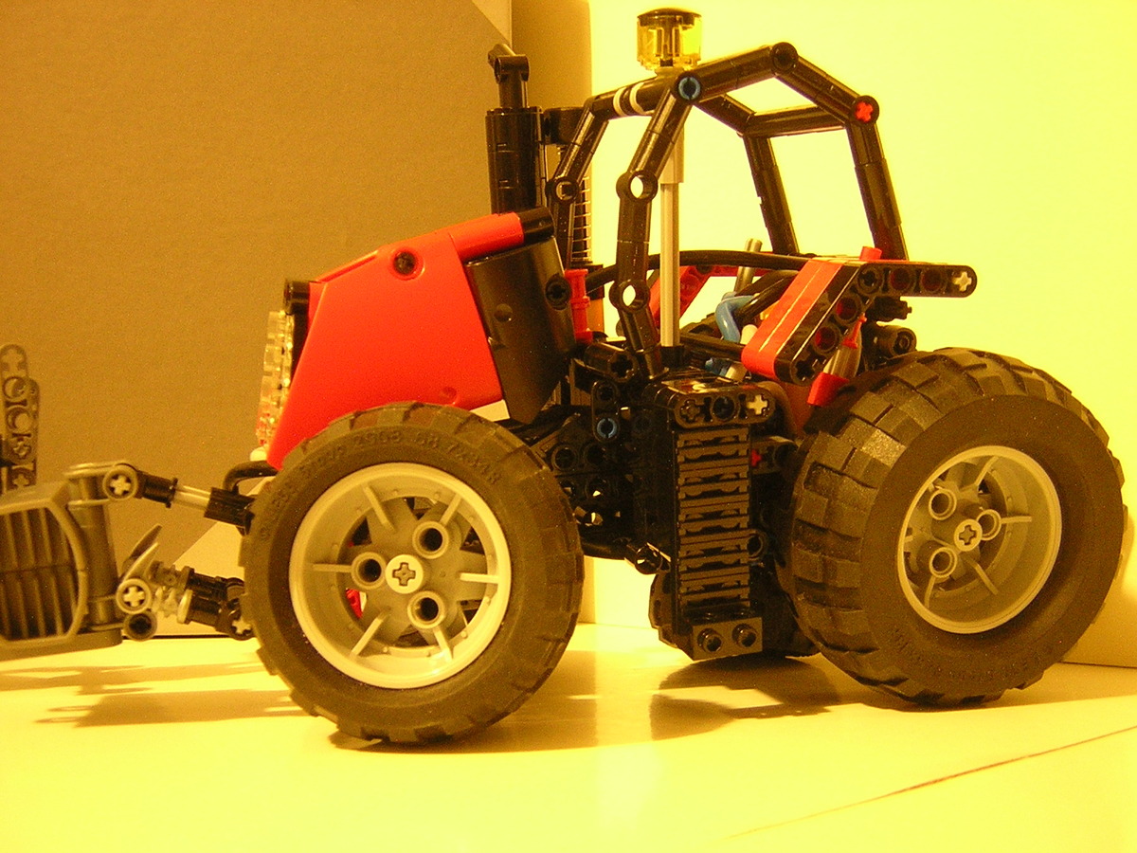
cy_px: 426
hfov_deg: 51.4
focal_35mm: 36
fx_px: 1182
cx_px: 568
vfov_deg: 39.7
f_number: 2.6
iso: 400
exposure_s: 1/1.9
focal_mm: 4.7
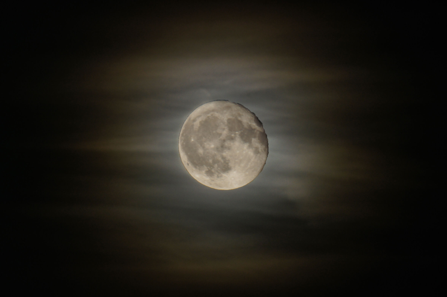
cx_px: 224
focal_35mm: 750
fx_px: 9303
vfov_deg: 1.8
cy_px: 148
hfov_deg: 2.8
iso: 200
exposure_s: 1/6
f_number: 8
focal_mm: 500
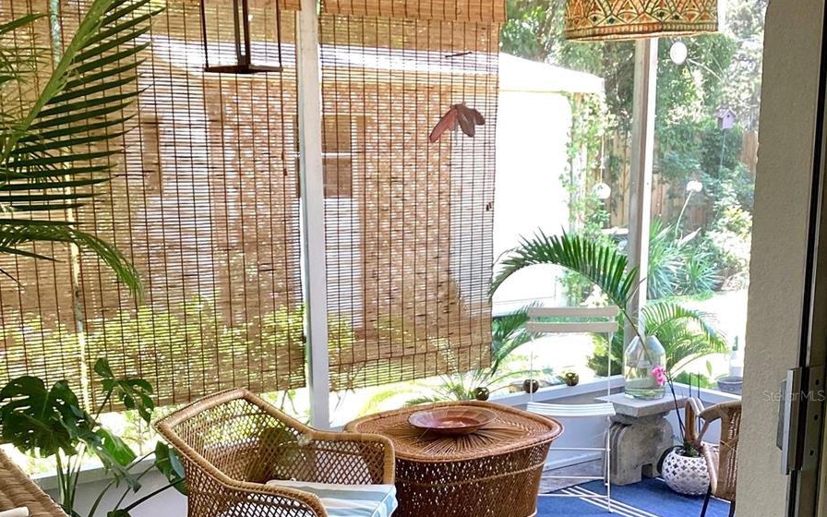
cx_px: 413
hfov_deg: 45.3
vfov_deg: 28.7
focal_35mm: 44
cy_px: 395
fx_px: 992
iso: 64
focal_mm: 3.3
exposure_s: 1/50
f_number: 2.4
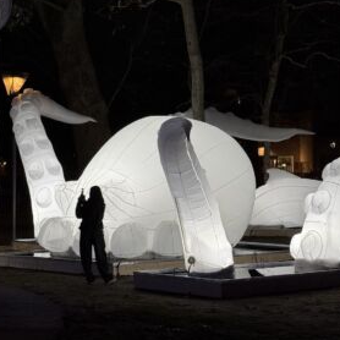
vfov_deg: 28.2
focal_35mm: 61
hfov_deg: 28.1
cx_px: 132
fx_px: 678
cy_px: 166
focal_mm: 6.76
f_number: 1.78
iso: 80
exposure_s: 1/100
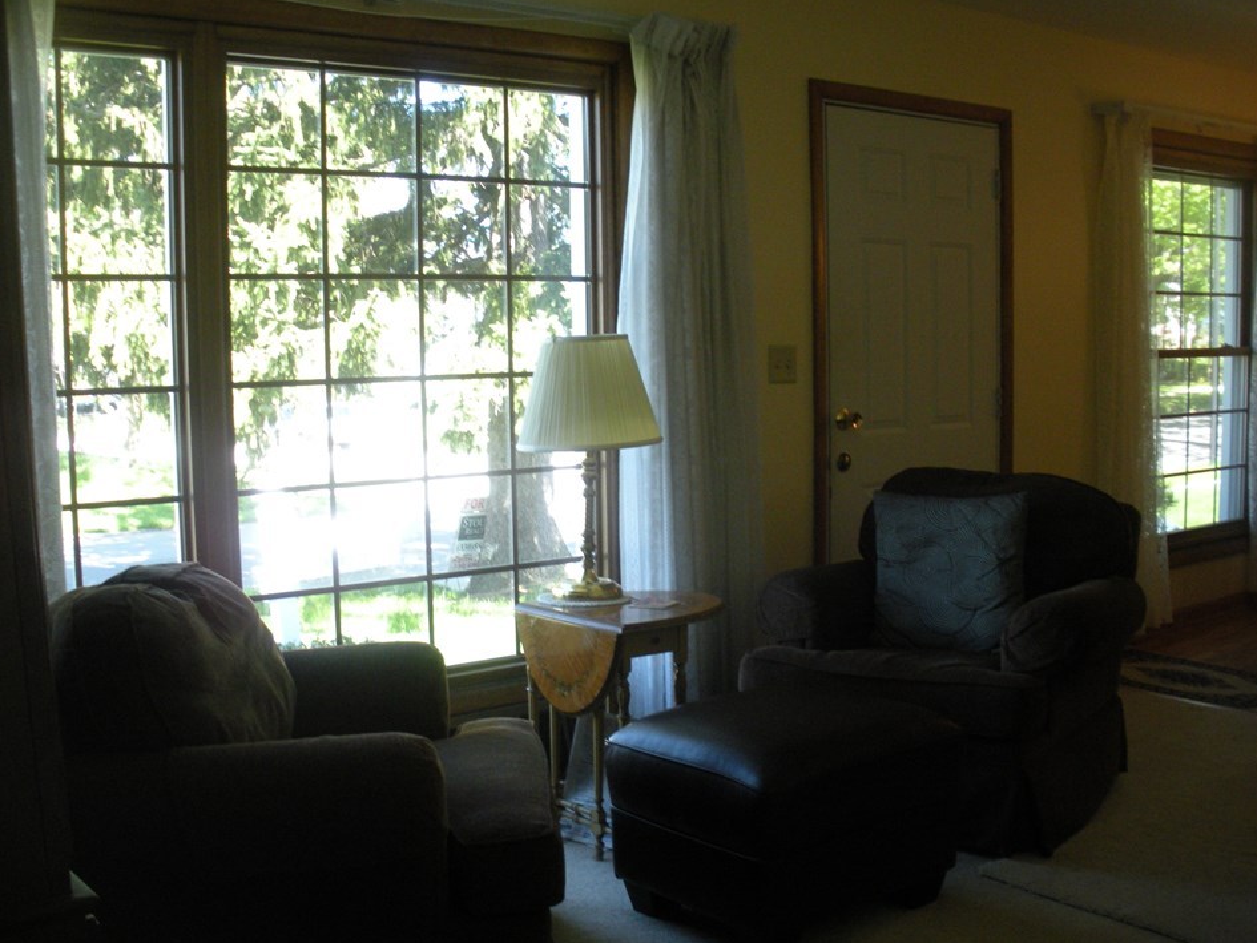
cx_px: 638
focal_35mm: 39
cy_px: 479
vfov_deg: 36.8
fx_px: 1416
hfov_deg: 47.9
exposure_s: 1/69.1
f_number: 3.5
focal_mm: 6.3
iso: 231
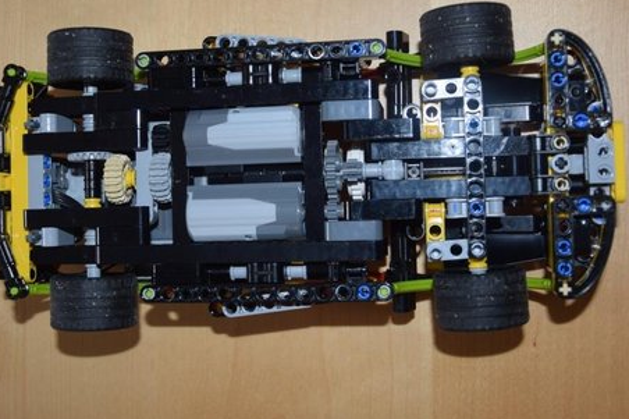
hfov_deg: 38.9
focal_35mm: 51
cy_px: 176
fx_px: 891
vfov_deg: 26.4
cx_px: 295
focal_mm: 24
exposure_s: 1/60
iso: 320
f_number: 3.8
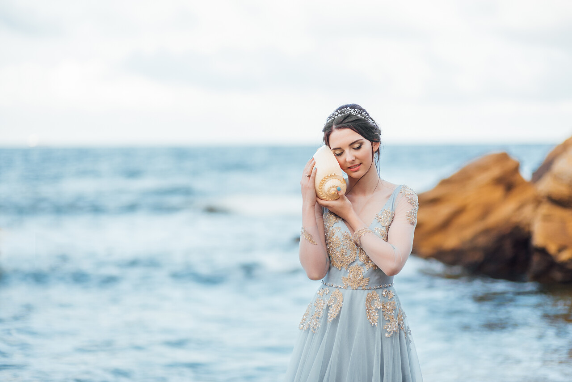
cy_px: 191
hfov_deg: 23.9
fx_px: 1351
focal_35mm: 85
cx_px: 286
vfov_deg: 16.1
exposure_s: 1/2500
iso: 500
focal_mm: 85
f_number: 1.8
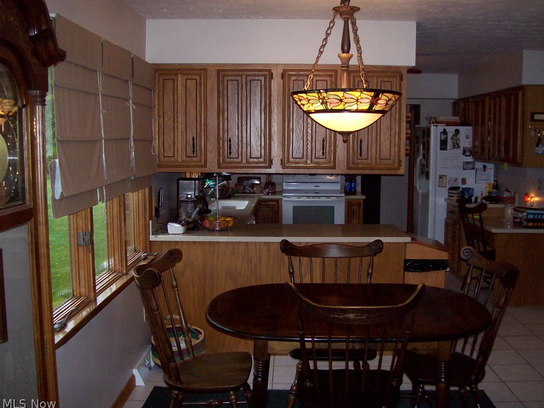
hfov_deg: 50.1
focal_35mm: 37
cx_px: 279
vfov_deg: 38.7
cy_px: 203
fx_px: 581
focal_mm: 6
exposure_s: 1/64
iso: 140
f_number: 2.7
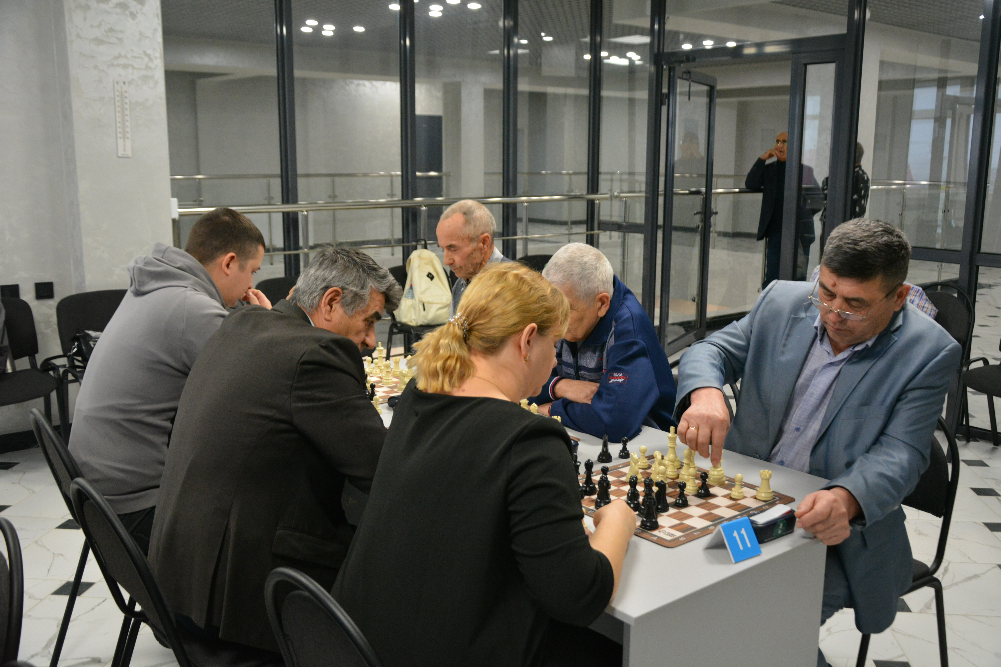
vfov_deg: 40.0
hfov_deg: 57.2
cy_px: 334
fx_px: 918
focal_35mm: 33
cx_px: 500
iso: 1600
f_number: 3.8
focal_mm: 22
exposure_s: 1/100
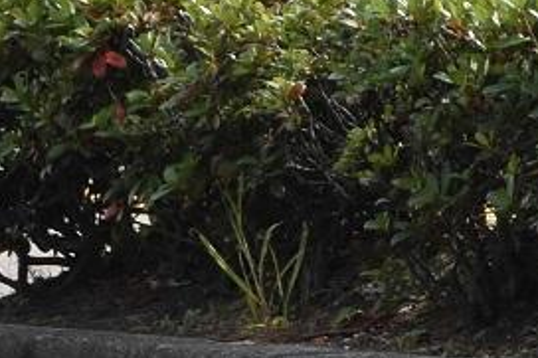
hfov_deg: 3.6
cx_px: -429
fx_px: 8513
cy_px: -75
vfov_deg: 2.4
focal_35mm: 570
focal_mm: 86
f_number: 8
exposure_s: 1/1000
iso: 800
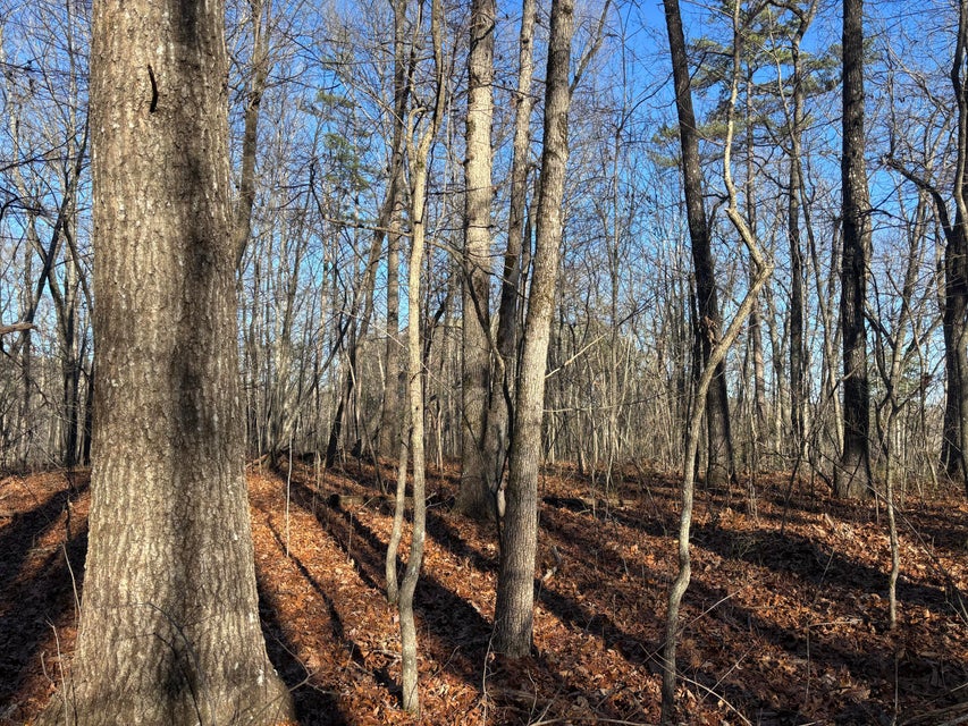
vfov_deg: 53.1
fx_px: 727
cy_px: 363
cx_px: 484
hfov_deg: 67.3
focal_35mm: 26
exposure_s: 1/1047
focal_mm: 5.96
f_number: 1.6
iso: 50
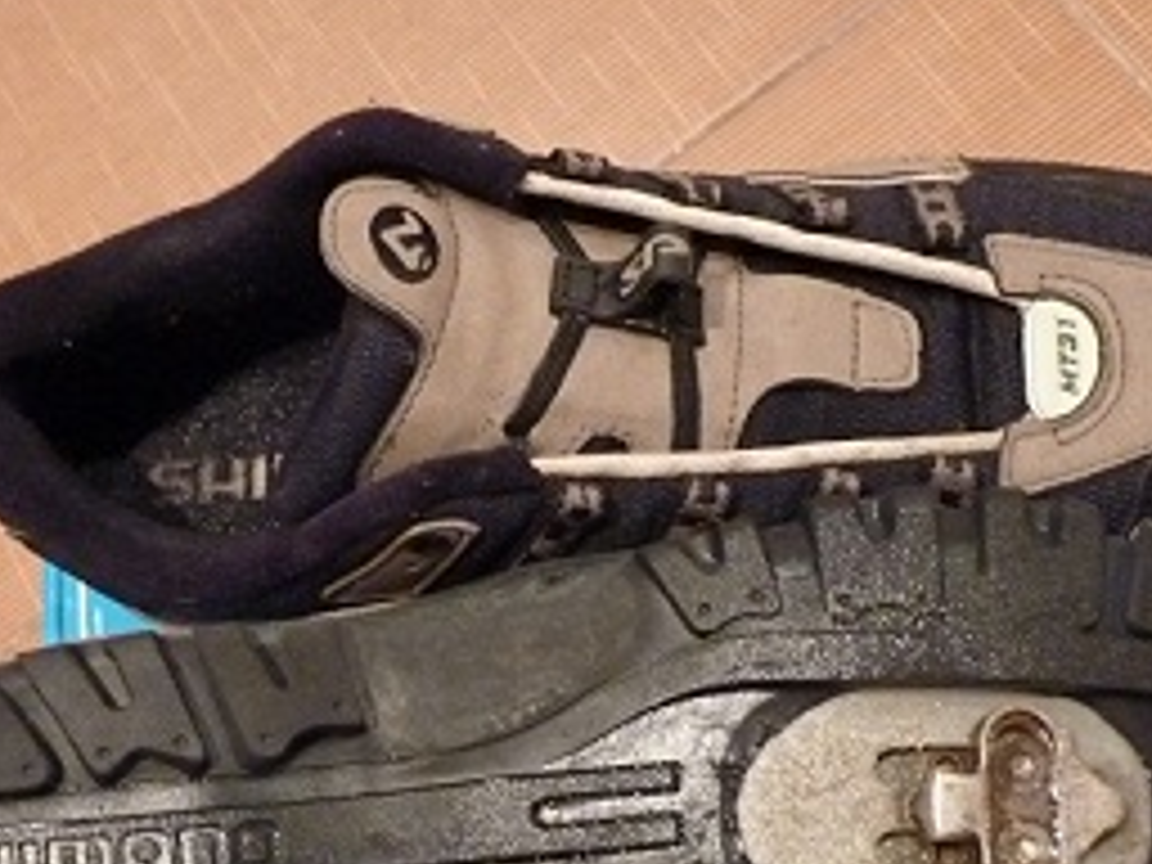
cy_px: 650
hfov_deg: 30.3
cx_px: 558
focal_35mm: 64
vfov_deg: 22.7
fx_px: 2130
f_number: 3
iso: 800
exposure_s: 1/13
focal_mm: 6.9
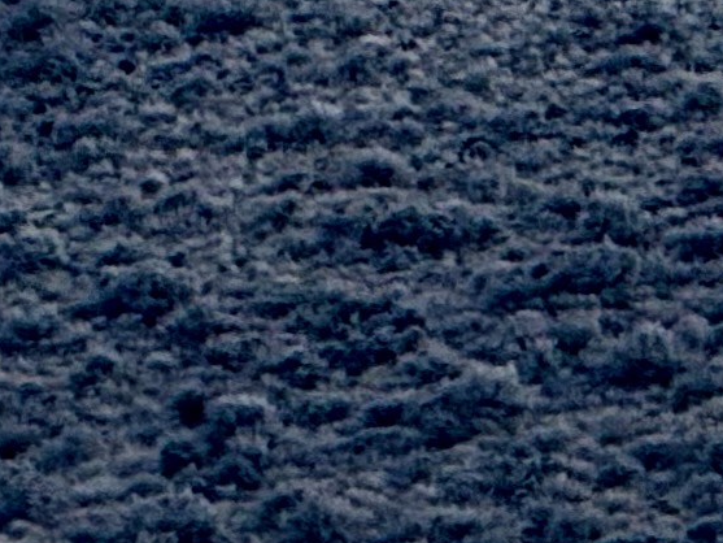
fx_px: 17695
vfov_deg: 1.7
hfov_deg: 2.3
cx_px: -738
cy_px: -1351
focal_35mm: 847
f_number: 2.8
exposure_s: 1/4651
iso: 50
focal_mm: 15.66
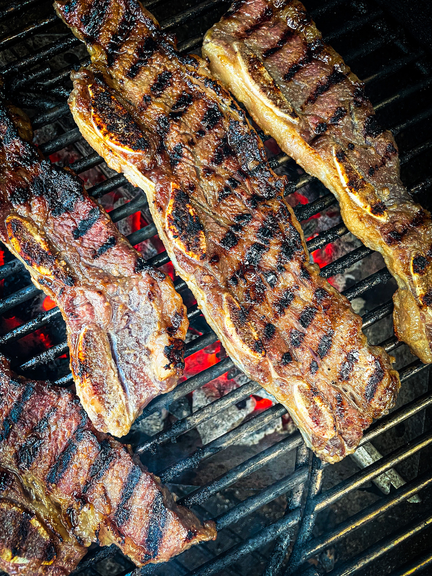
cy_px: 288
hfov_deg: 53.1
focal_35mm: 26
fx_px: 433
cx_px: 216
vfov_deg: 67.3
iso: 125
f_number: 1.6
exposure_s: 1/60
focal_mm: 4.2
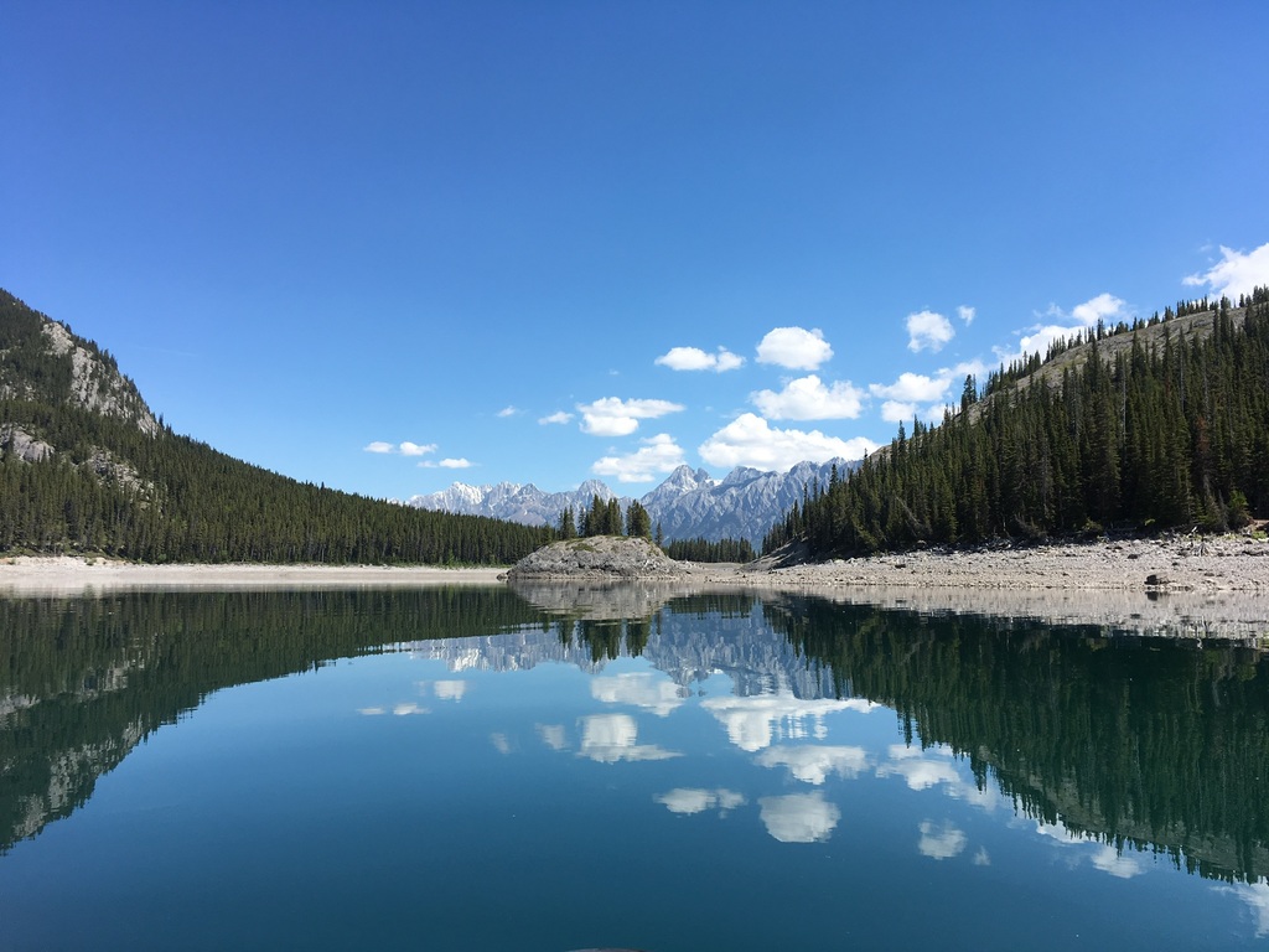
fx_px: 1063
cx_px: 634
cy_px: 476
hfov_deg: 61.7
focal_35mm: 29
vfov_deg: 48.2
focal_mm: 4.15
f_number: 2.2
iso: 25
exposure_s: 1/1282
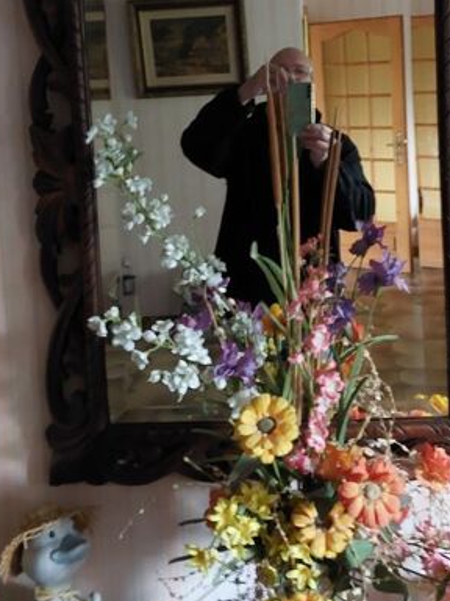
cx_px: 258
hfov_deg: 29.1
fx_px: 867
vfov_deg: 36.9
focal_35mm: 50
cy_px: 124
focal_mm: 4.6
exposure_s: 1/24
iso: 1250
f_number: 1.8
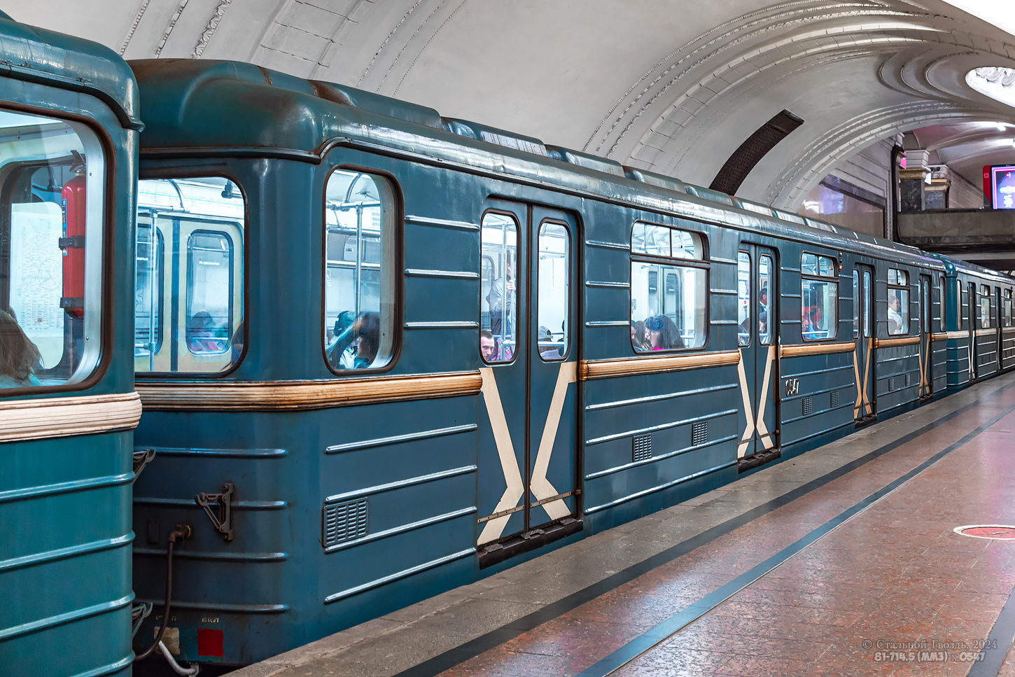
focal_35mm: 35
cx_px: 508
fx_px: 987
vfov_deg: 37.9
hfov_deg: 54.4
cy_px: 338
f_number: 8
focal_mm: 35
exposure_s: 1/15
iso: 1000
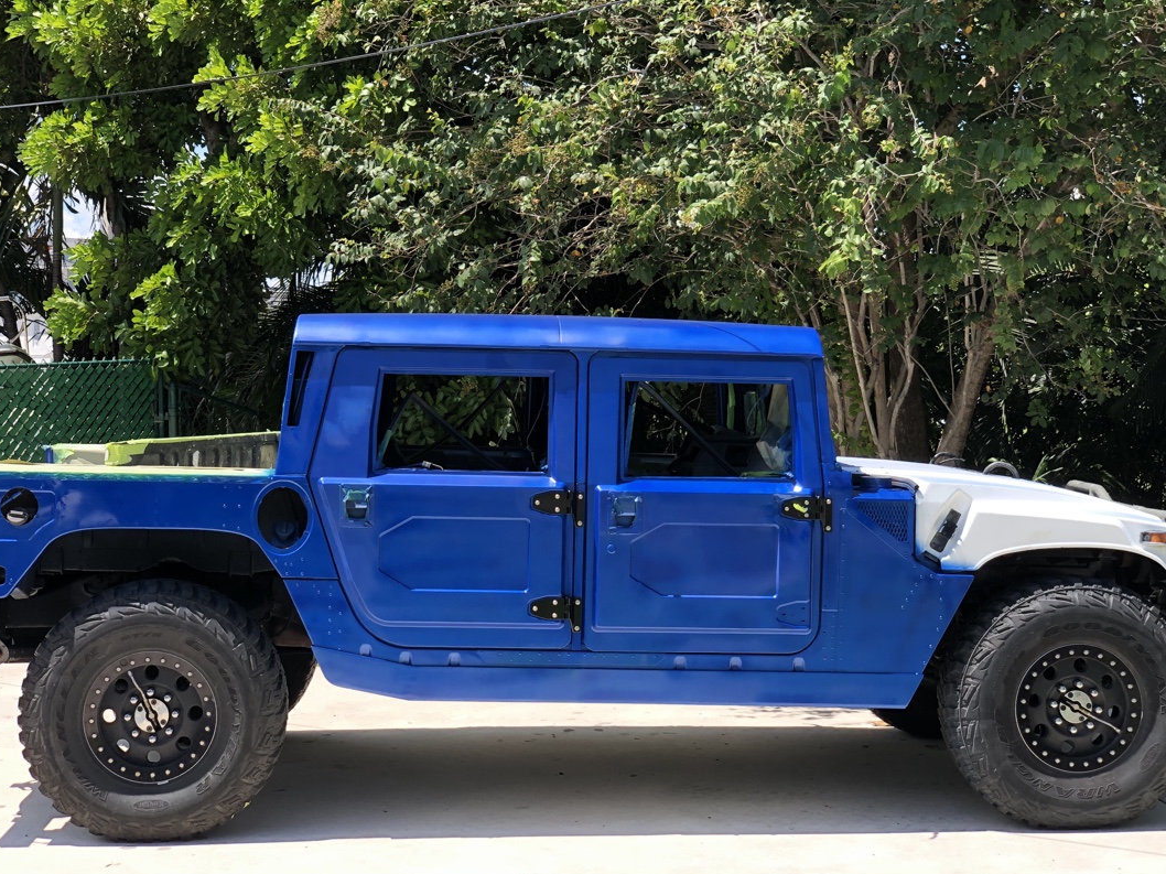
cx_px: 558
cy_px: 390
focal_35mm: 59
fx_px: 1987
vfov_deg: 24.8
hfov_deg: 32.7
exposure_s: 1/173
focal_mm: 6
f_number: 2.4
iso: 16
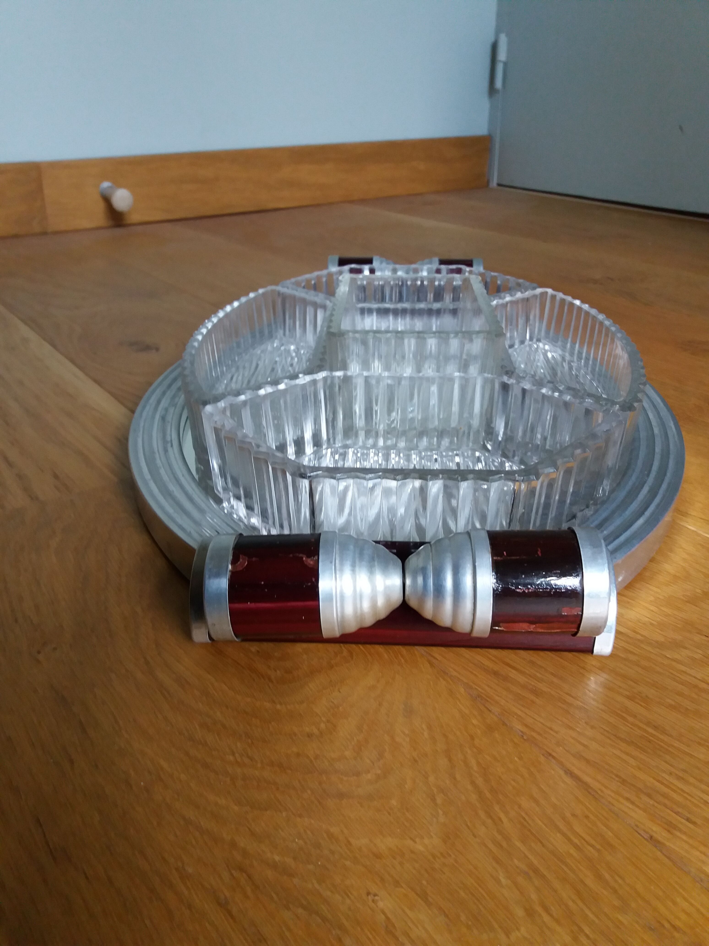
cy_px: 473
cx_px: 354
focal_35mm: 28
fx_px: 765
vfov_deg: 63.4
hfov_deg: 49.7
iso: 160
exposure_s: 1/33
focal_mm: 3.7
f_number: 1.9
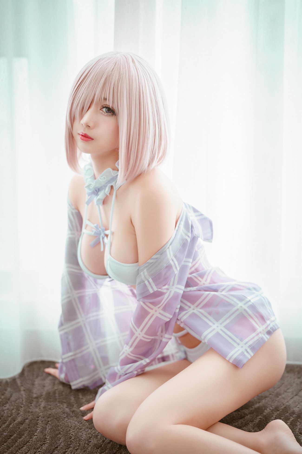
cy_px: 227
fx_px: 629
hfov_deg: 27.0
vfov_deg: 39.6
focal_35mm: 50
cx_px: 151
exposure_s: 1/200
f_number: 1.8
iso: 200
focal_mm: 50
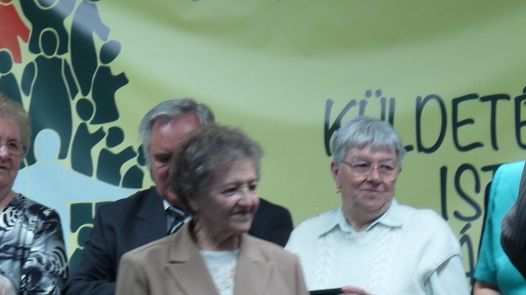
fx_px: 5423
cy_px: 188
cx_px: 222
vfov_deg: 3.1
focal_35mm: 389
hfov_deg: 5.6
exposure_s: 1/50
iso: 100
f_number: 3.7
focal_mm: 29.7
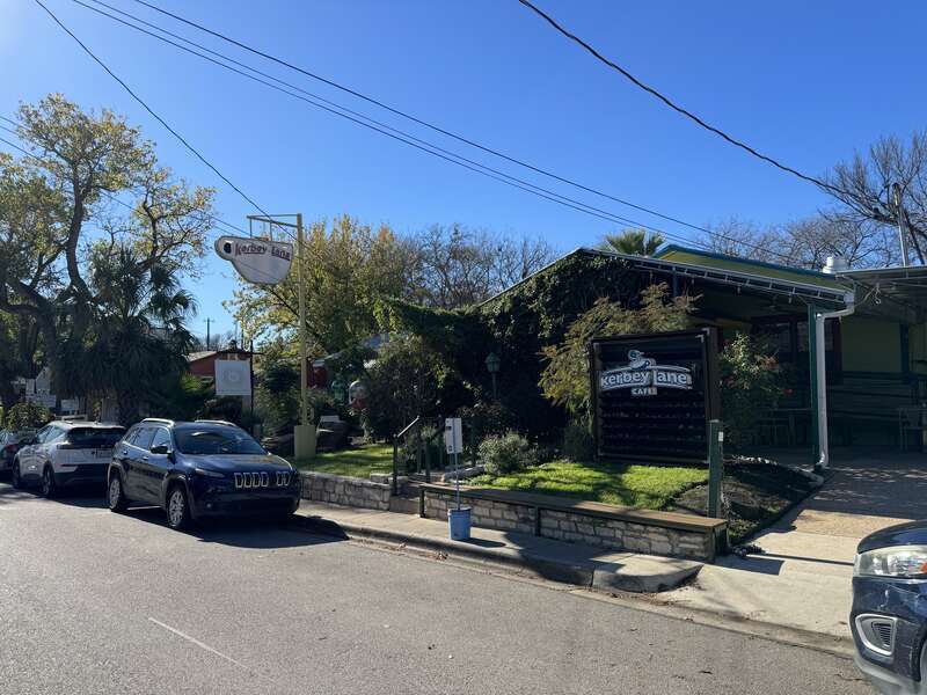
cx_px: 464
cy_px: 348
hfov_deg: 71.6
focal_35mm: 24
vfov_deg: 56.8
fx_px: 643
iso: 80
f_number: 1.78
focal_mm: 6.86
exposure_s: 1/3802
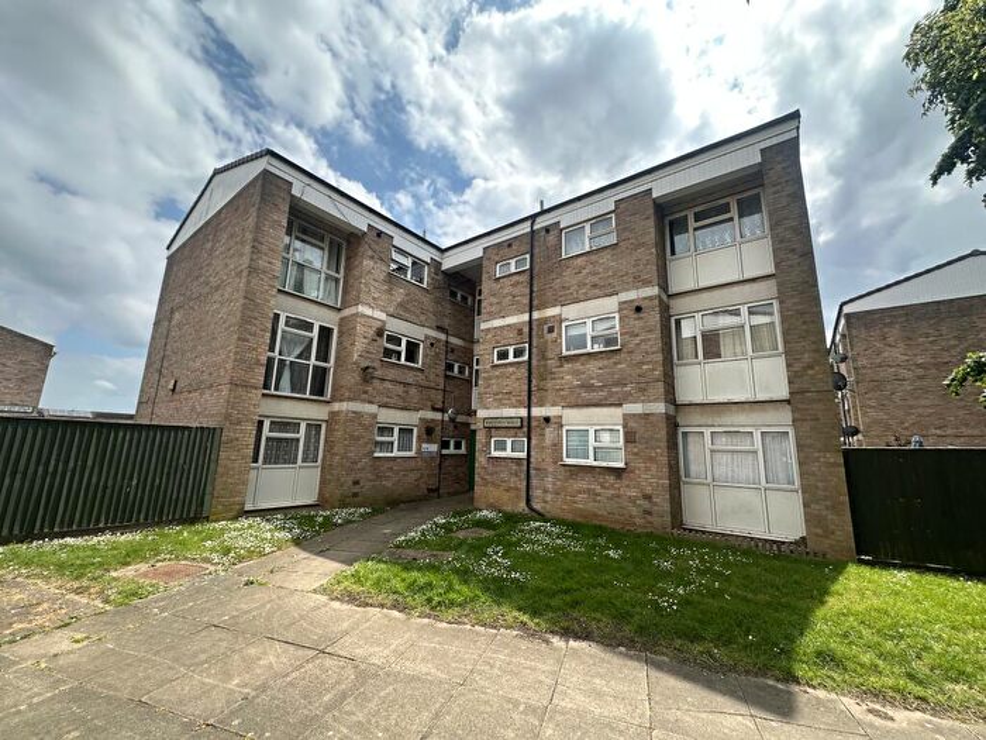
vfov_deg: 85.7
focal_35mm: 14
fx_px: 399
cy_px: 370
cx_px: 493
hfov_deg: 102.1
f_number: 2.2
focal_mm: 2.22
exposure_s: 1/955
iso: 40
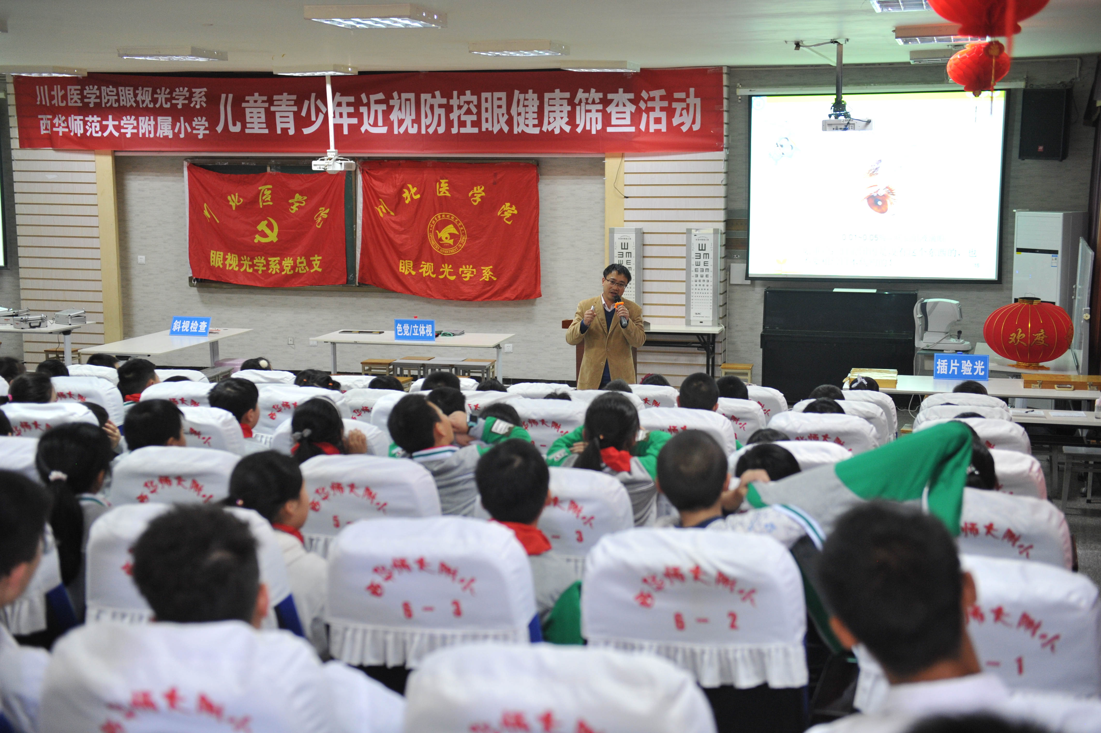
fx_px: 1528
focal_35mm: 50
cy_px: 366
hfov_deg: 39.6
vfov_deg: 27.0
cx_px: 550
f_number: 2.8
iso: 2000
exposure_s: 1/100
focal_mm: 50
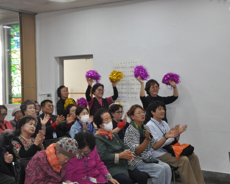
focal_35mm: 60
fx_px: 406
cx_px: 111
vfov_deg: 25.6
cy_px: 92
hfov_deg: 31.7
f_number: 4.5
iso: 800
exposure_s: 1/60
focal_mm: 35
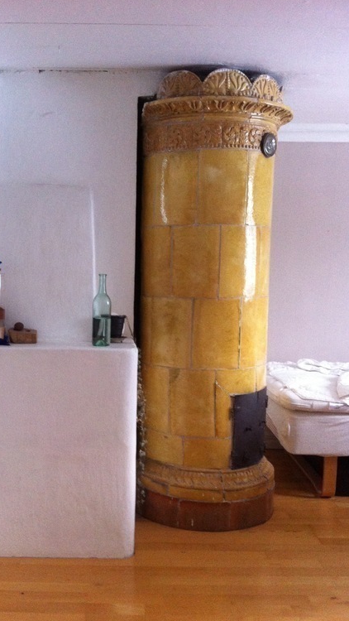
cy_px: 315
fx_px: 641
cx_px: 124
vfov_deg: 51.6
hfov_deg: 30.3
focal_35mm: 39
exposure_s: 1/15
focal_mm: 3.85
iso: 250
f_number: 2.8
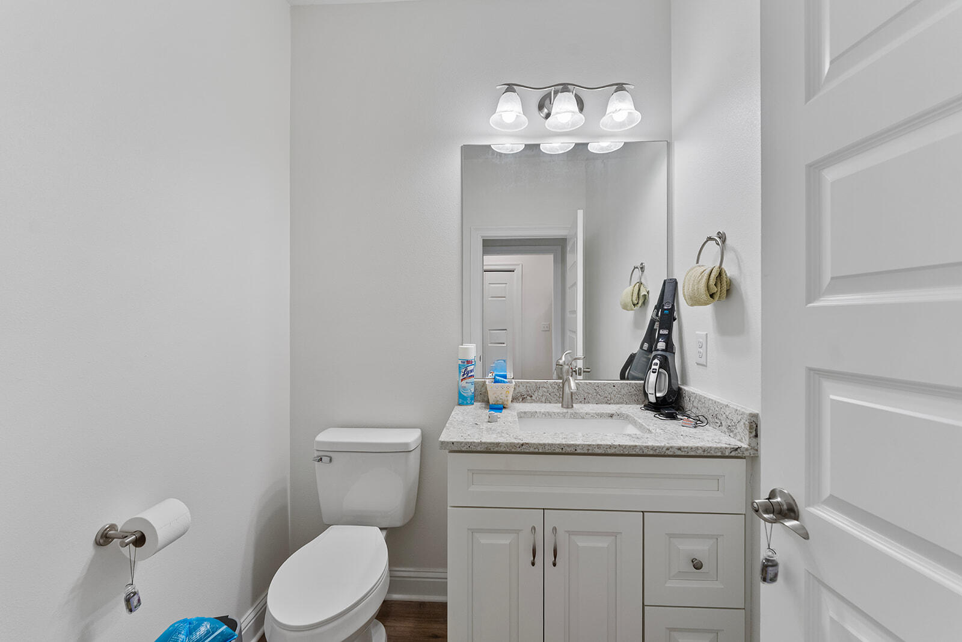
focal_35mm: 14
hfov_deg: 104.2
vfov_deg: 81.2
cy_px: 321
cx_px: 481
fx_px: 374
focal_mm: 14
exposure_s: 1/25
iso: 640
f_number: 6.3
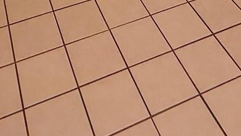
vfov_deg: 12.9
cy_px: -217
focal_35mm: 63
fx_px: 403
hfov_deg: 33.3
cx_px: 127
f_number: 2.2
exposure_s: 1/120
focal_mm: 2.22
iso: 100
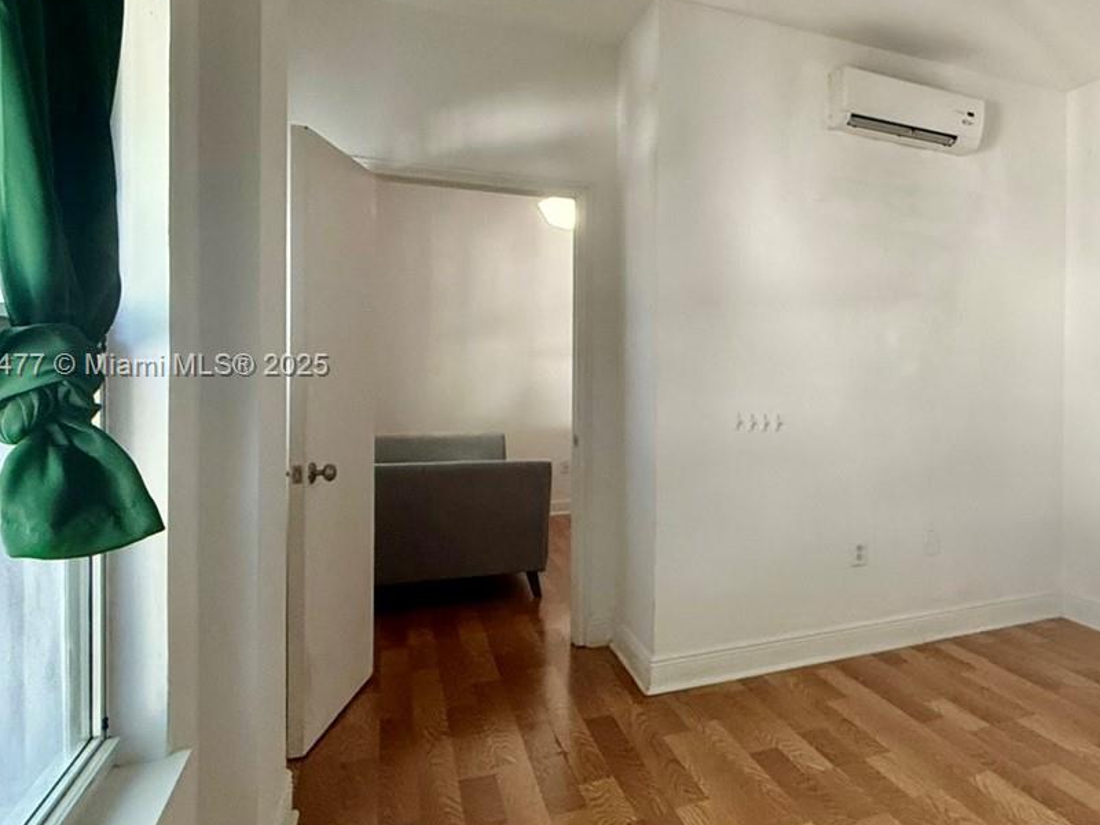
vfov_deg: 49.7
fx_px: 890
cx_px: 989
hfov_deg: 55.1
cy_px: 367
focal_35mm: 28
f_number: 2.2
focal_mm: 2.22
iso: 320
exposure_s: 1/120
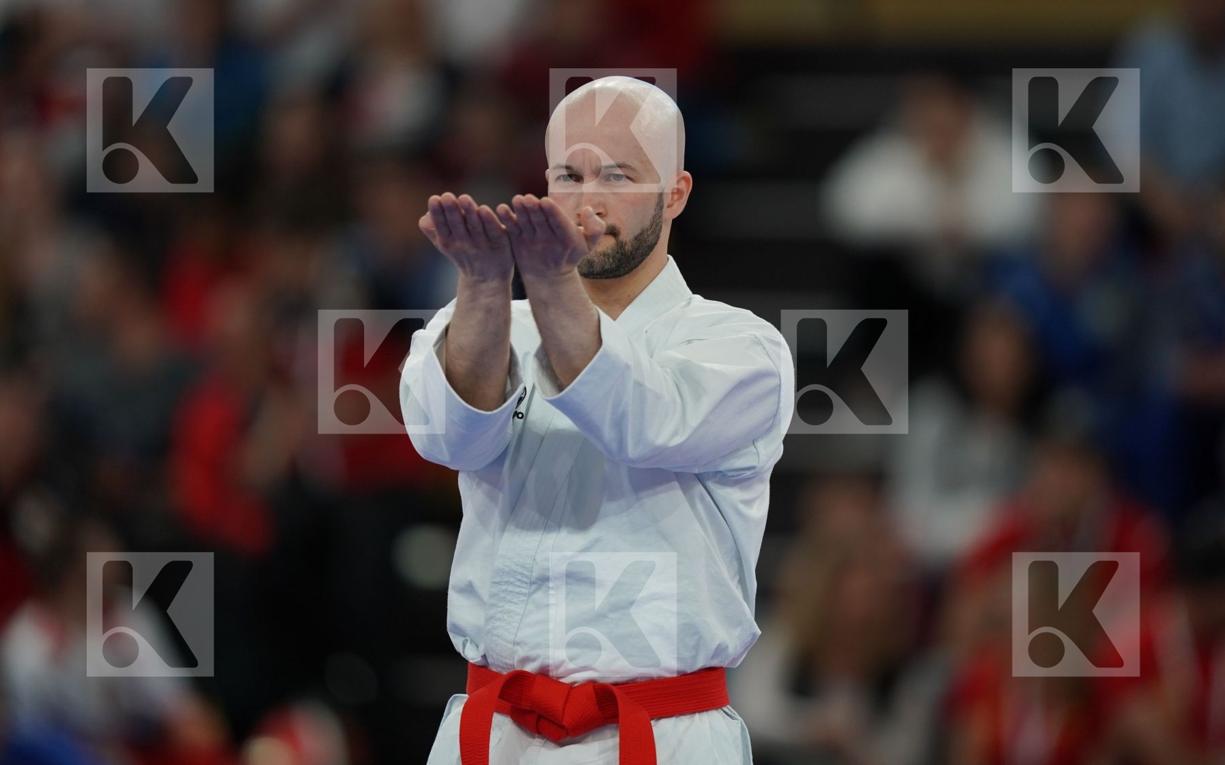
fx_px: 13654
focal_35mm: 409
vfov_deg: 3.2
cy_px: 372
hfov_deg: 5.1
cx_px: 613
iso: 800
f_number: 2.8
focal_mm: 400
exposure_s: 1/500
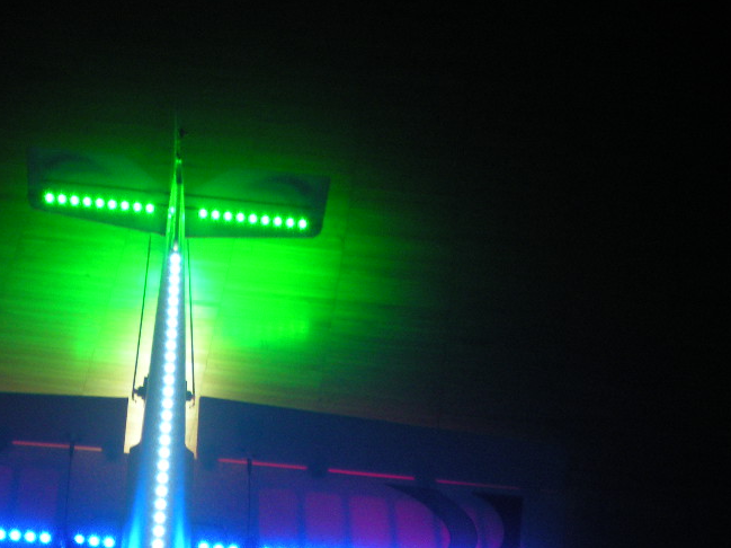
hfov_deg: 31.5
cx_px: 169
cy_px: 372
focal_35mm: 60
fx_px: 1266
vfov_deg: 24.3
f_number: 3.1
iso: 200
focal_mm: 6.3
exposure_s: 1/32.8
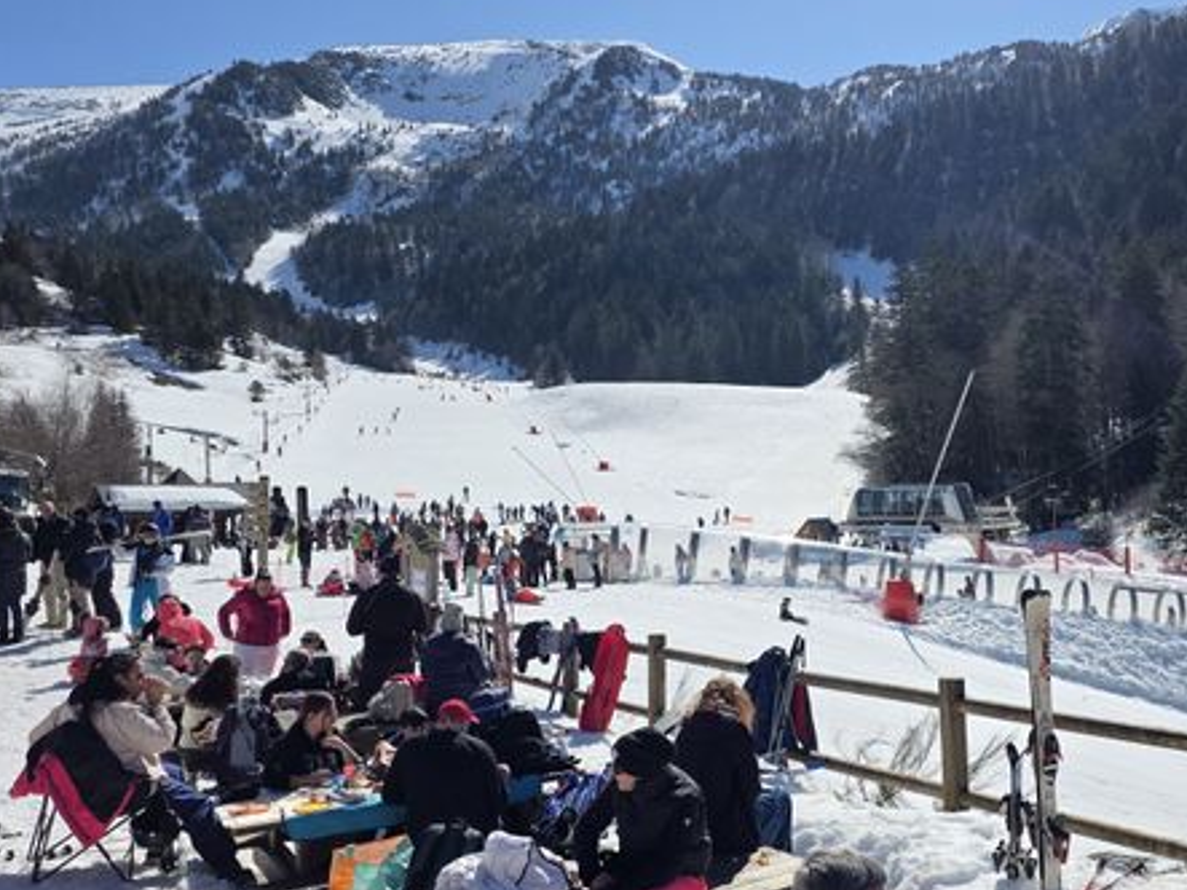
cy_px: 440
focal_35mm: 36
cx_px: 768
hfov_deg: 50.6
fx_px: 1234
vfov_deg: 39.6
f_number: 1.7
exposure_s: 1/7944
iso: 50
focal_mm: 6.3
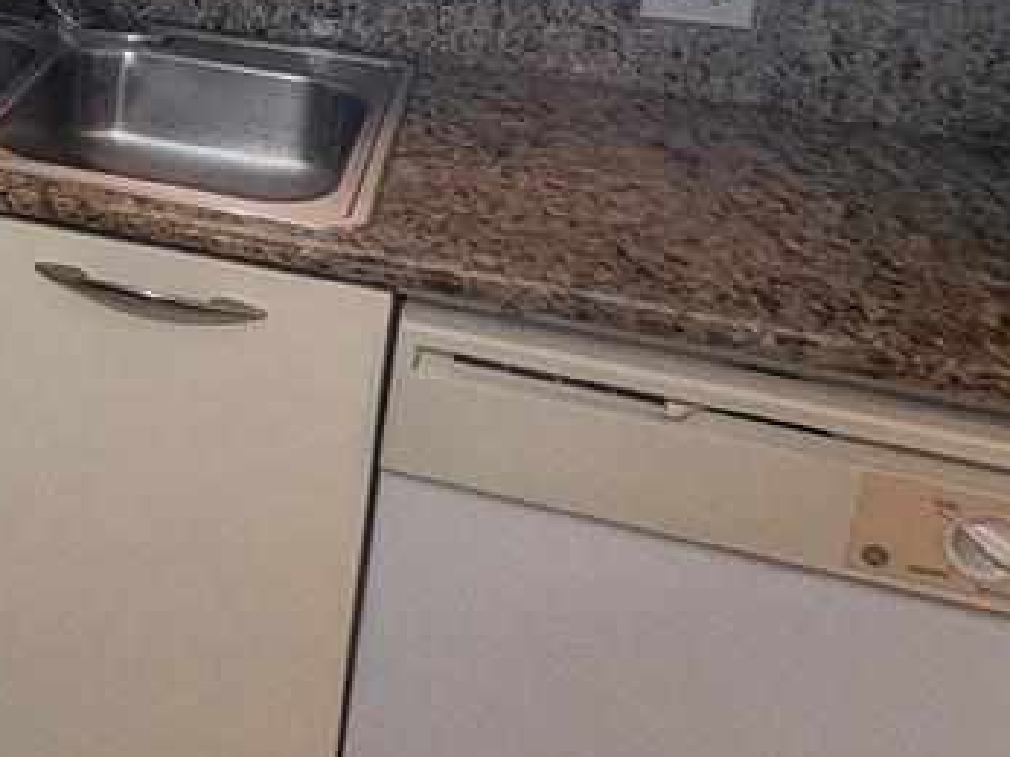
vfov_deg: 23.3
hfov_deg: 26.9
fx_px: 1750
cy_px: -17
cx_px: -314
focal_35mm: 60
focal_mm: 2.2
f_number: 2.2
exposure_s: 1/60
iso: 250
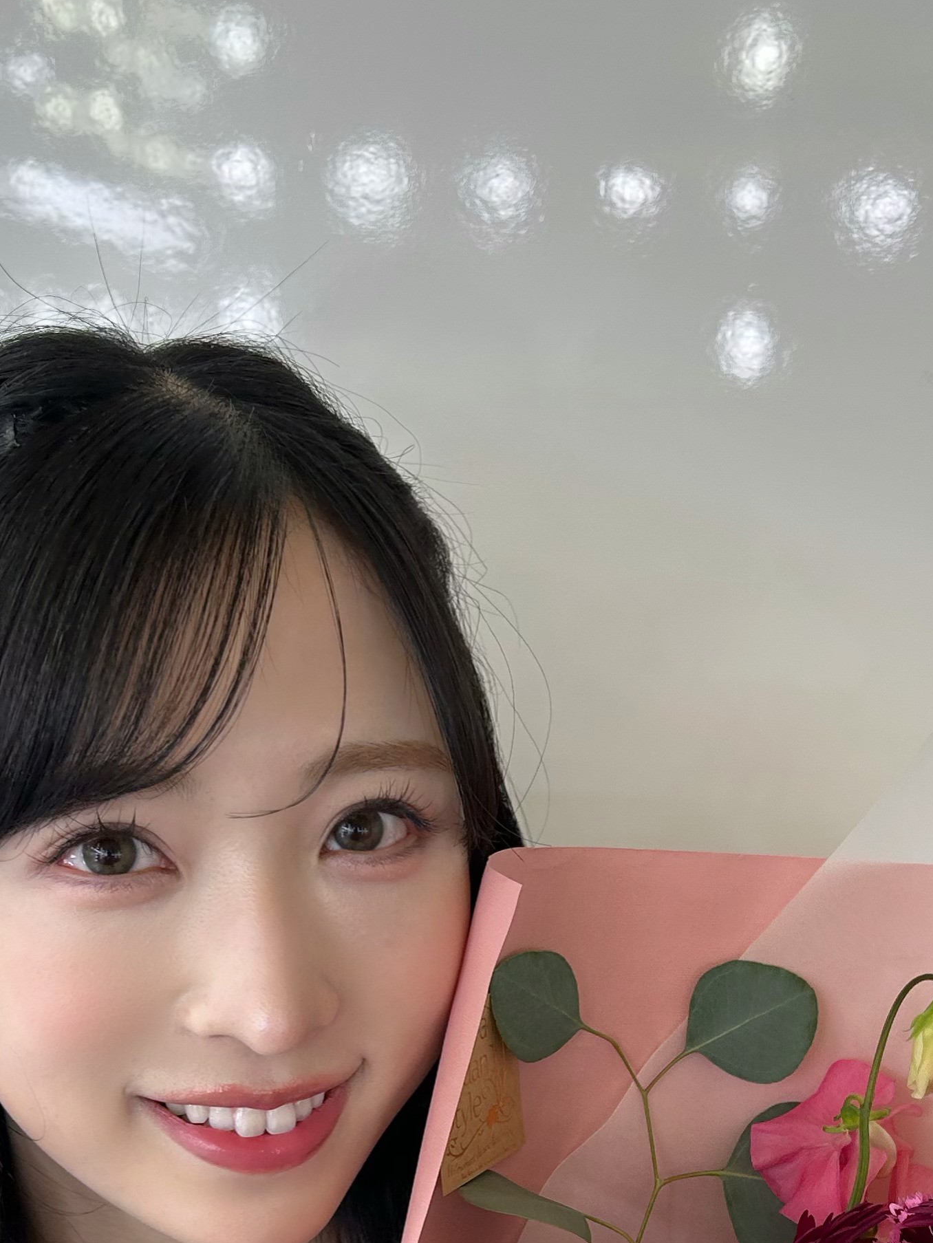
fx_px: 2084
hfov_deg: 25.2
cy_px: 1180
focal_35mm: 58
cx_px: 501
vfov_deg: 31.3
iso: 32
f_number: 1.5
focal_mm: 5.7
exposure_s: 1/100
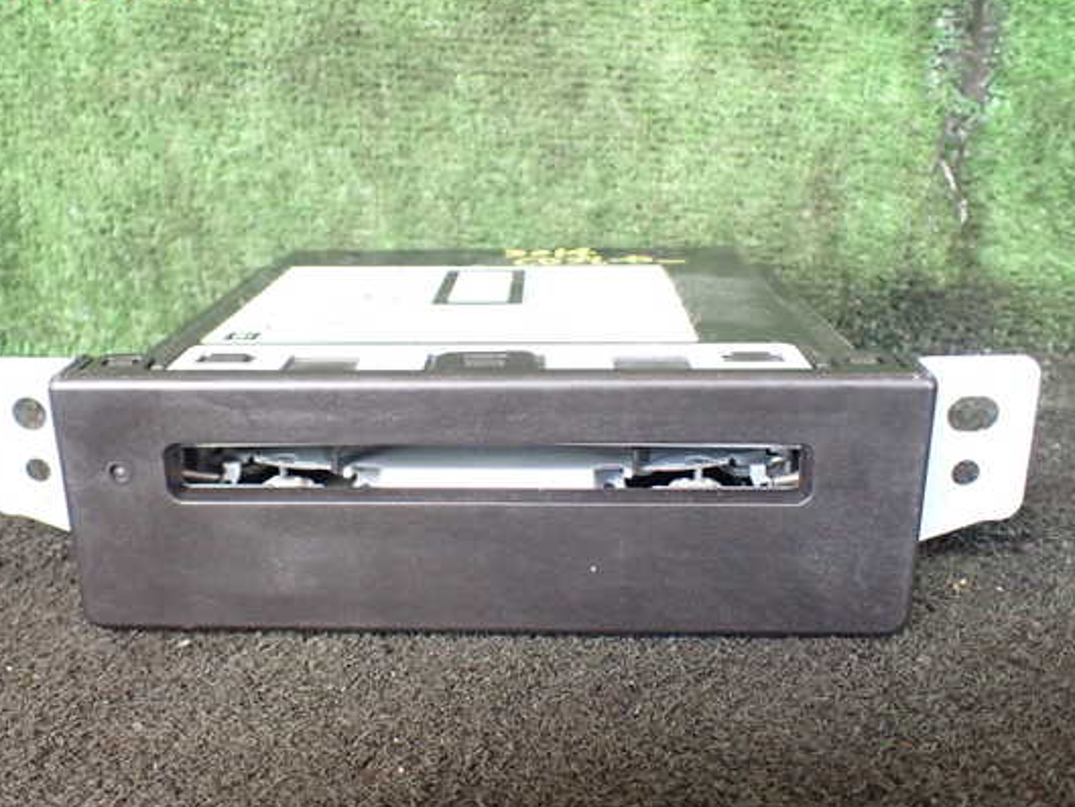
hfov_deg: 53.8
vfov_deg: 41.8
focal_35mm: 34
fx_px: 1056
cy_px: 413
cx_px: 482
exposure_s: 1/125
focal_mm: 5.4
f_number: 2.3
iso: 640
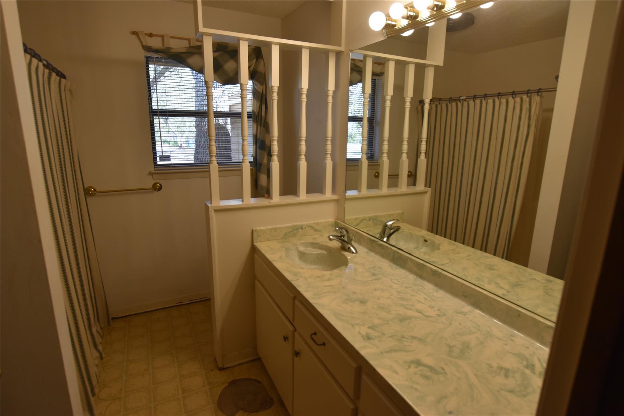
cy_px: 208
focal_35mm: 20
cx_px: 312
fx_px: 338
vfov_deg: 63.2
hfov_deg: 85.4
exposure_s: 1/100
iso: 400
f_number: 5
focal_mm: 13
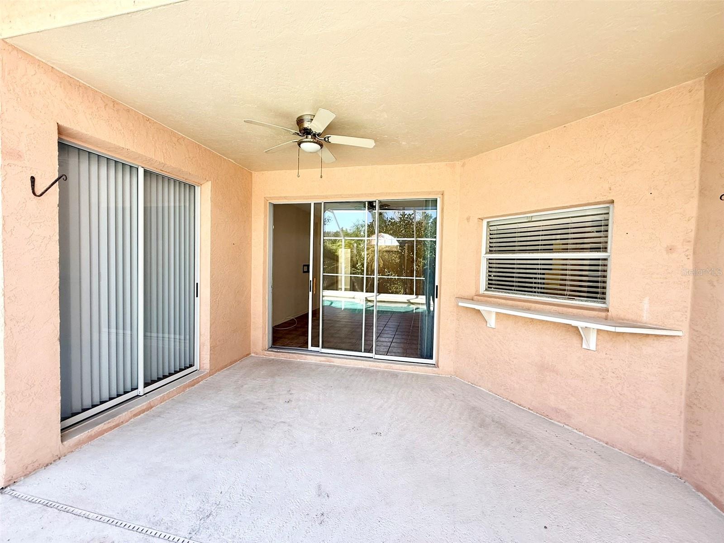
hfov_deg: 102.1
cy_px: 272
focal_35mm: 14
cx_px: 362
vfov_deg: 85.7
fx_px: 293
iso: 50
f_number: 2.2
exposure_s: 1/144
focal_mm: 2.22
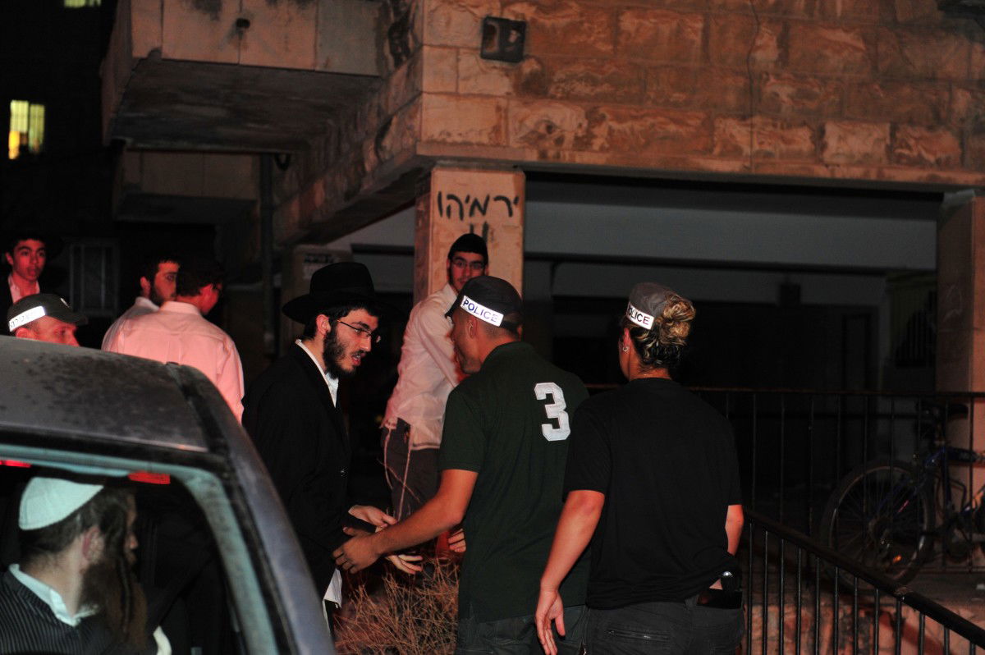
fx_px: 1914
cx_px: 492
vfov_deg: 19.4
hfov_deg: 28.9
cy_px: 328
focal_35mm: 70
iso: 1600
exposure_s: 1/80
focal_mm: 70
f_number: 4
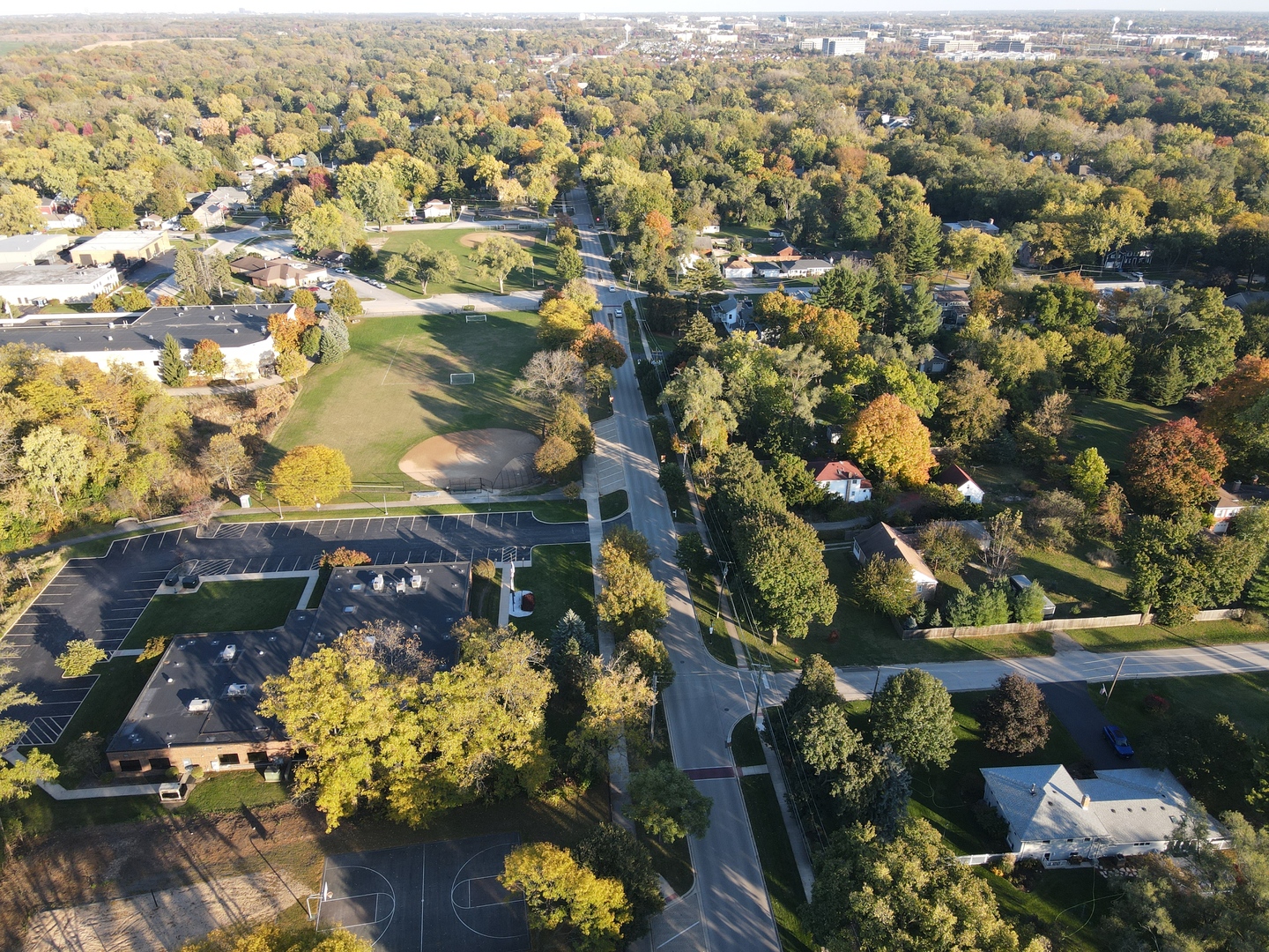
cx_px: 634
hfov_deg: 71.6
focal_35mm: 24
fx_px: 880
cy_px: 476
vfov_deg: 56.8
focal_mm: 4.5
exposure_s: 1/160
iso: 100
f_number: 2.8
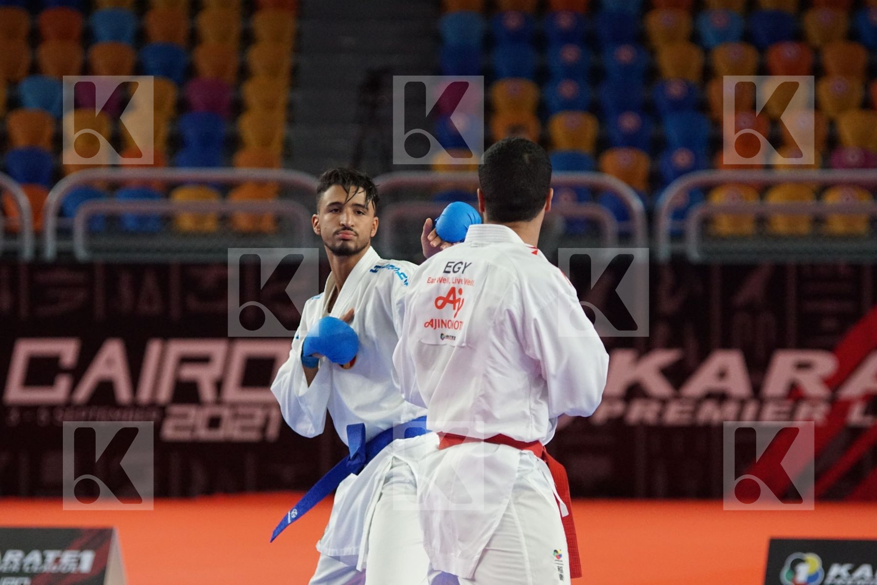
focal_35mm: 210
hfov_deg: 9.8
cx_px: 438
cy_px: 292
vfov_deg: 6.5
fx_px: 5115
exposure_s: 1/2000
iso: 3200
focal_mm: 140
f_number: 2.8
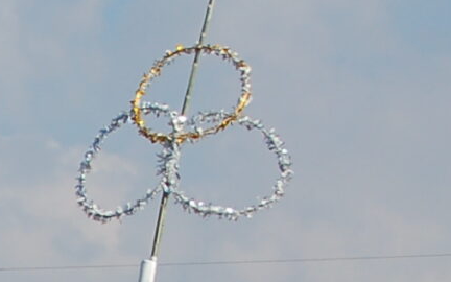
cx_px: -766
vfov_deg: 2.6
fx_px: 6121
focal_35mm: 498
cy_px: 829
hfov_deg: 4.1
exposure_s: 1/320
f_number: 10
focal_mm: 55
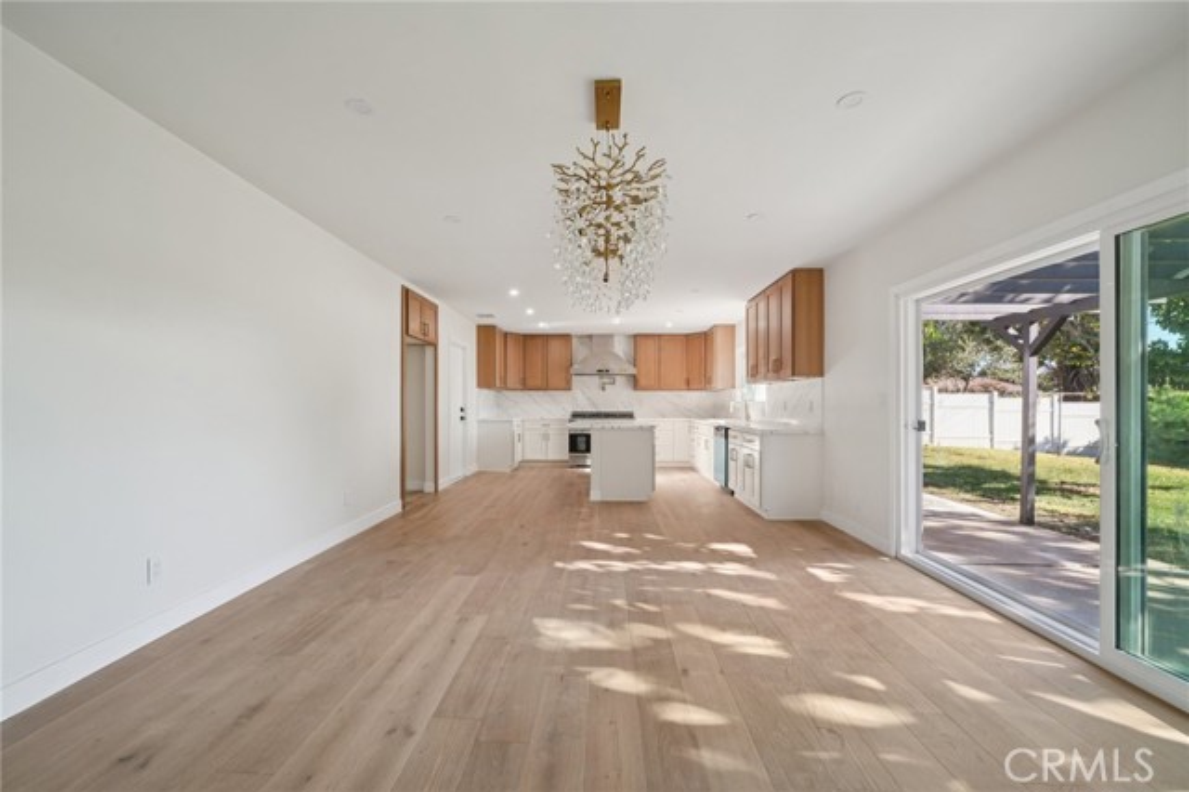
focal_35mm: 14
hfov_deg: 104.3
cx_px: 594
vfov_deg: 81.1
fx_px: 462
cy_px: 396
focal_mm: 14
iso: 400
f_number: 8
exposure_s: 1/30
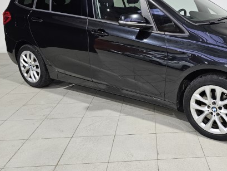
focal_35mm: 36
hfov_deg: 49.4
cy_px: 71
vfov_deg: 39.6
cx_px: 169
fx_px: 236
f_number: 1.7
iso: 125
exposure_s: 1/100
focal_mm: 6.3
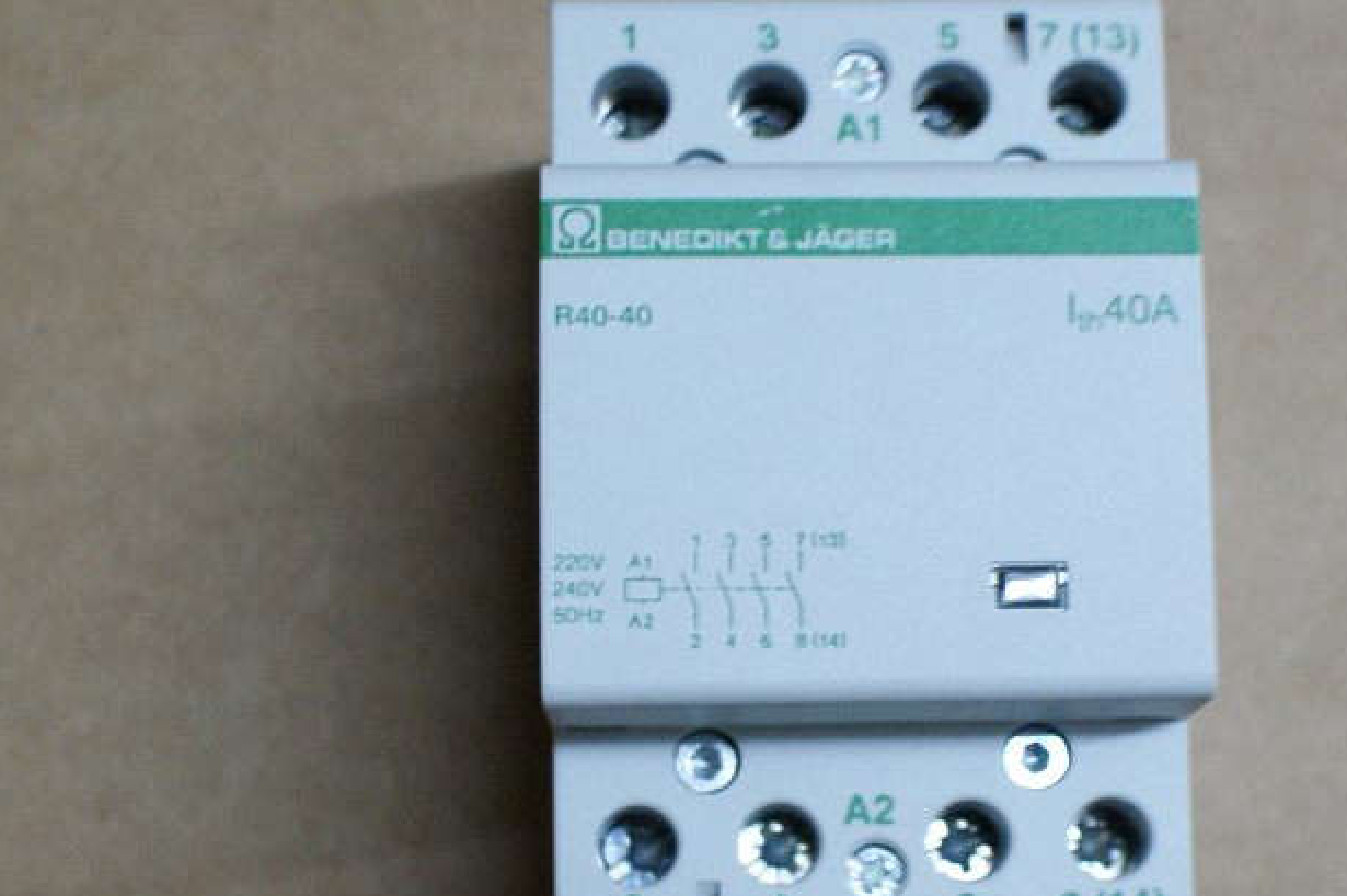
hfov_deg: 49.0
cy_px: 530
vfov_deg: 34.1
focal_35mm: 39
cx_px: 854
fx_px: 1458
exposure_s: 1/30
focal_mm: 20
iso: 400
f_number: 4
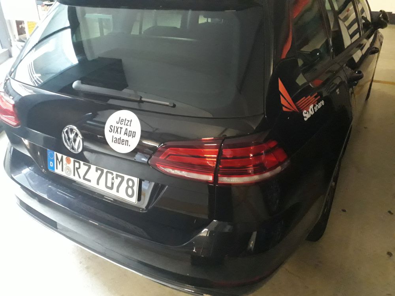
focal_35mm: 27
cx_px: 198
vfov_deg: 51.4
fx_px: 308
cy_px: 148
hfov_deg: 65.3
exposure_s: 1/17
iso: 800
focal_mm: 3.6
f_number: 1.9
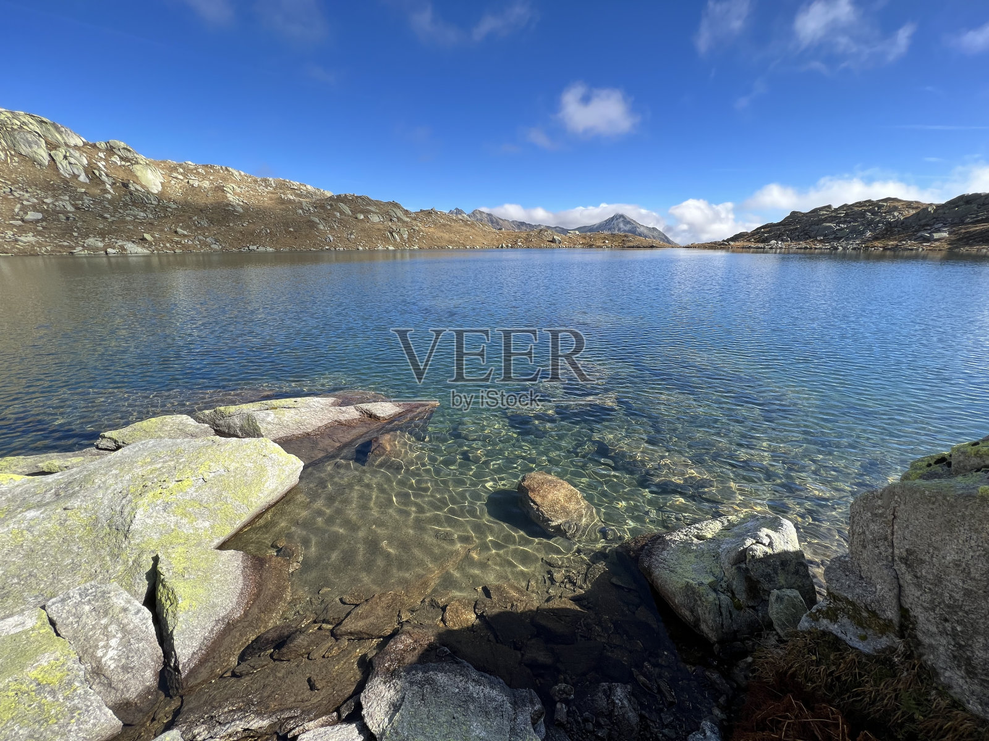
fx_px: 371
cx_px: 494
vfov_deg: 89.9
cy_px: 370
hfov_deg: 106.2
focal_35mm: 13
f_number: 1.8
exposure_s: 1/742
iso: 32
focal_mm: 1.57
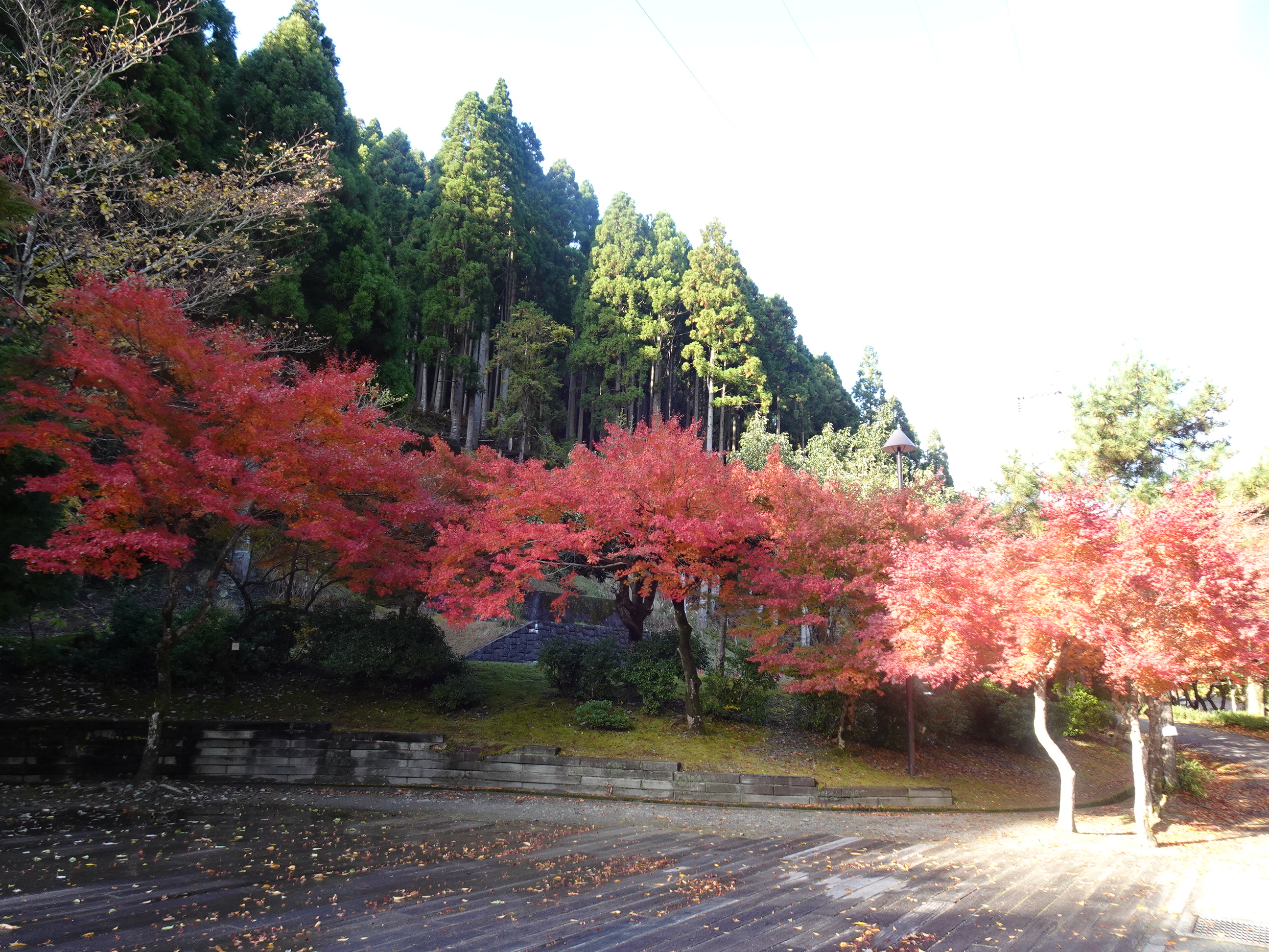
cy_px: 476
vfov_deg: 56.8
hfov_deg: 71.6
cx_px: 634
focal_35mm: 24
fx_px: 880
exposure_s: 1/80
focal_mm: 4.26
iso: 80
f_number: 3.5
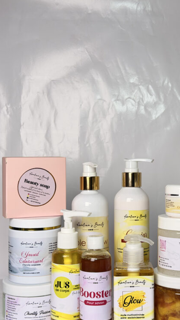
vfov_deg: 37.2
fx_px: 475
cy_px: 168
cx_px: 126
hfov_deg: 21.3
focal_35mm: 56
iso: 50
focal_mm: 6.76
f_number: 1.78
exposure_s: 1/118
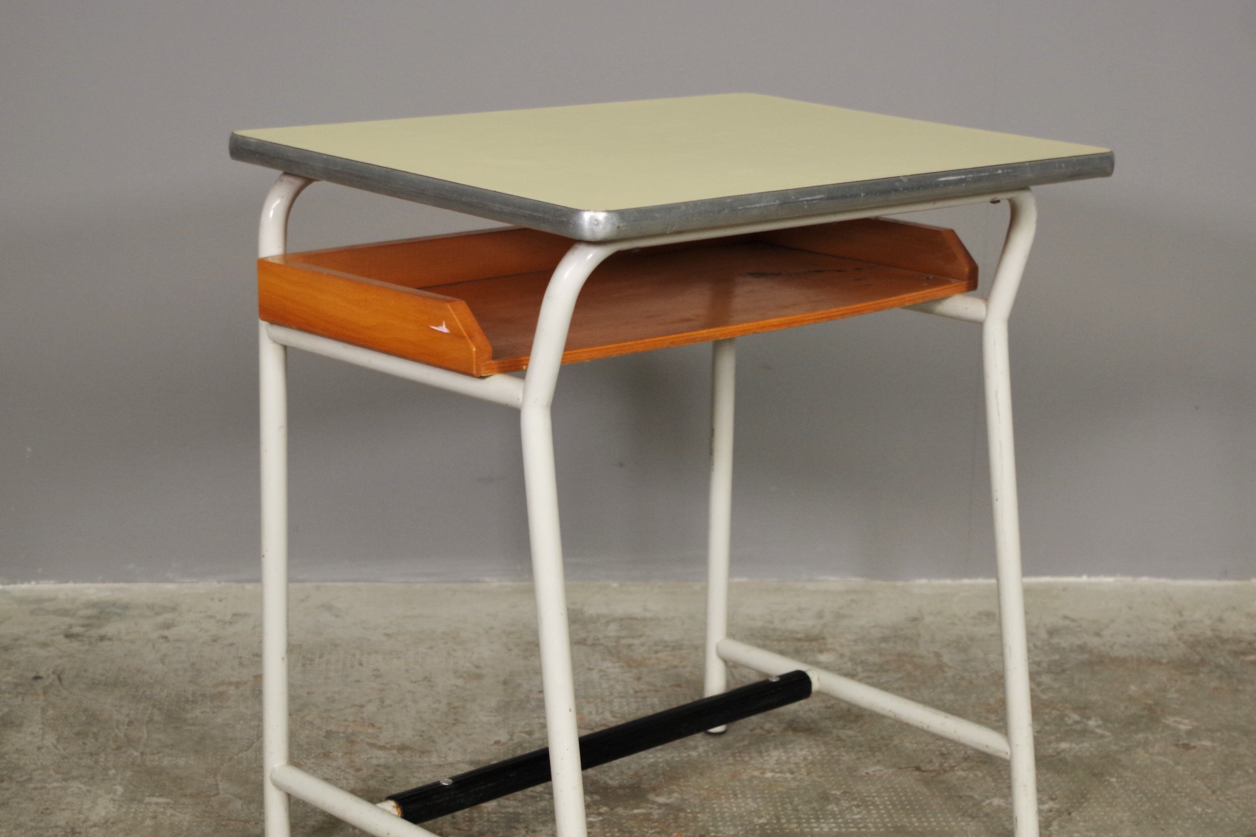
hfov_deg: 30.1
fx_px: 2337
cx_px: 612
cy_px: 517
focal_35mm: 67
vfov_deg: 20.3
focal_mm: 30.63
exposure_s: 1/60
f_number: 4
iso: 400
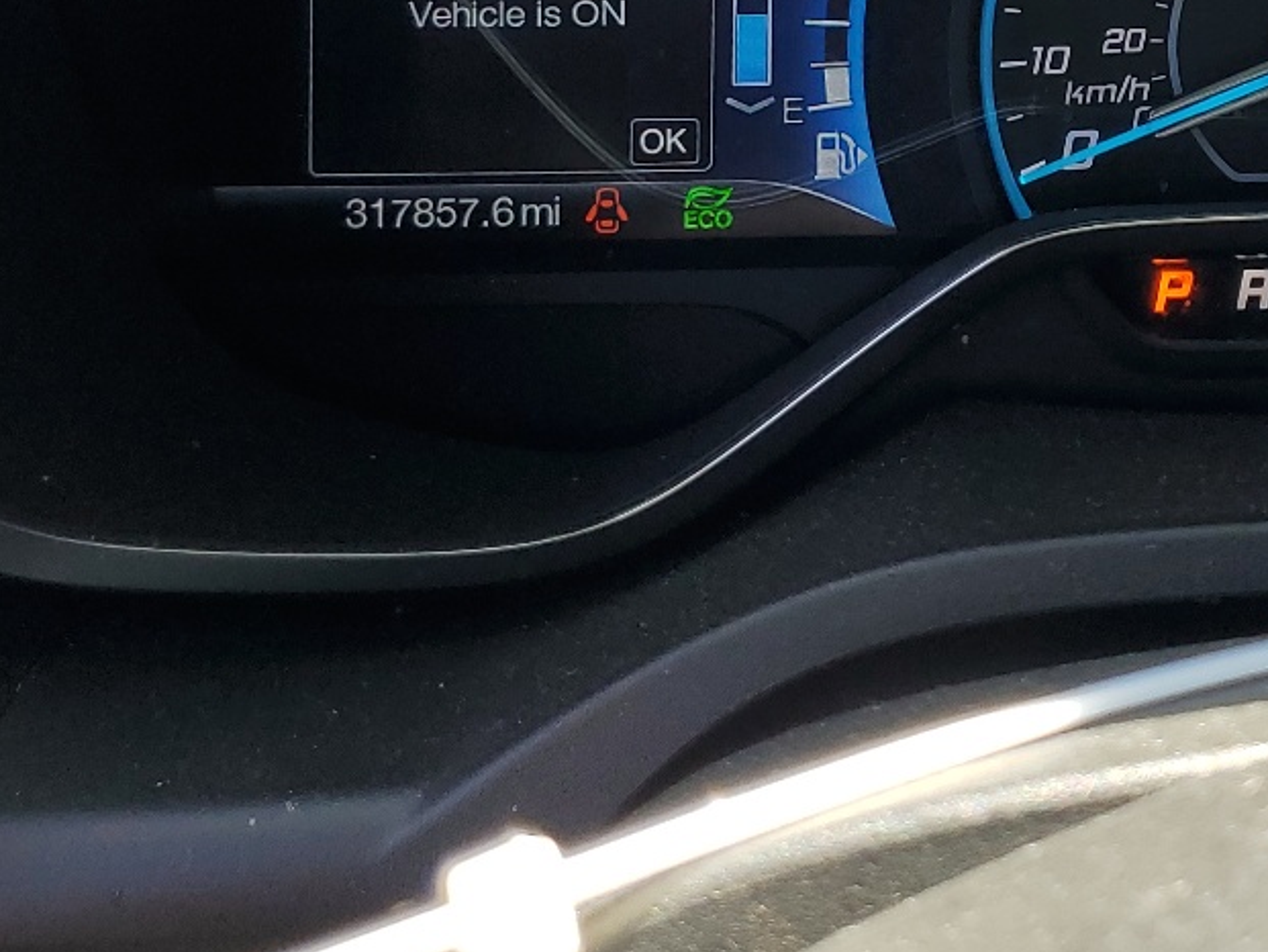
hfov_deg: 27.5
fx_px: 2455
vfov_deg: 20.6
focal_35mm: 67
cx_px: 1225
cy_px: -161
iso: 50
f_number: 1.5
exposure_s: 1/323
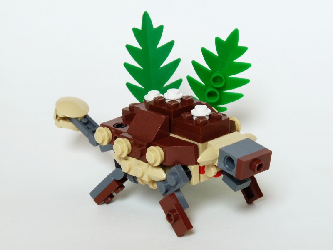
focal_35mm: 101
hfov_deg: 19.4
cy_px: 125
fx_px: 972
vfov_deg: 14.6
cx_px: 166
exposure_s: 1/10
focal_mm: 18
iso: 100
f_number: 8
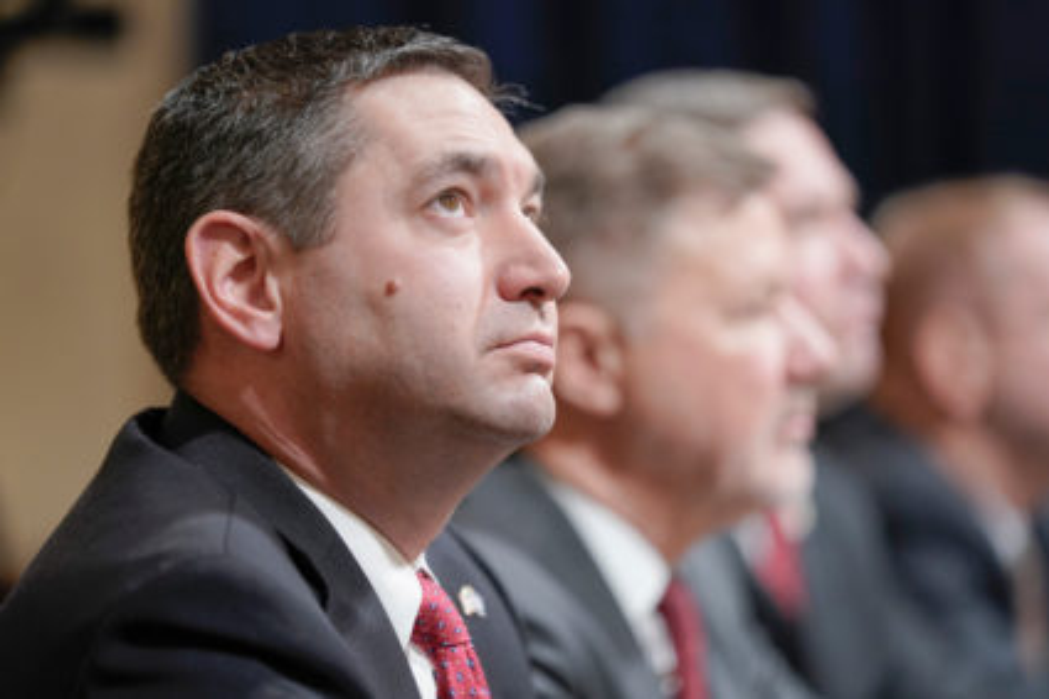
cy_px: 350
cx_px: 524
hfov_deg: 11.5
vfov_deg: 7.7
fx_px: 5214
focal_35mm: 179
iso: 1250
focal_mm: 179
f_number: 2.8
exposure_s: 1/250
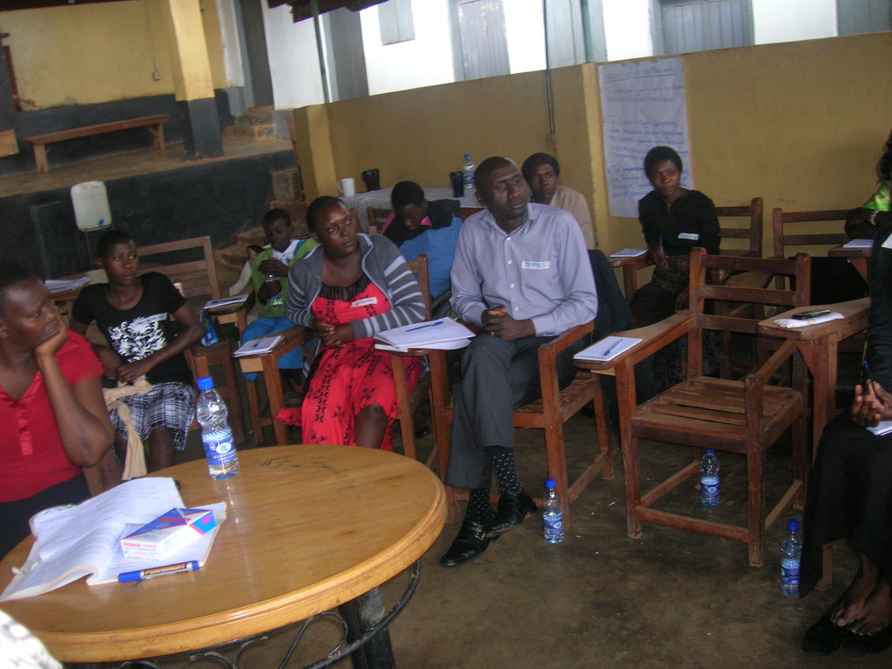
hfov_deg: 54.0
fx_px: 876
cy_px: 334
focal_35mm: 34
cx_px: 446
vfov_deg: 41.8
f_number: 2.9
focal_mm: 5.7
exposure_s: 1/60.1
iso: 87
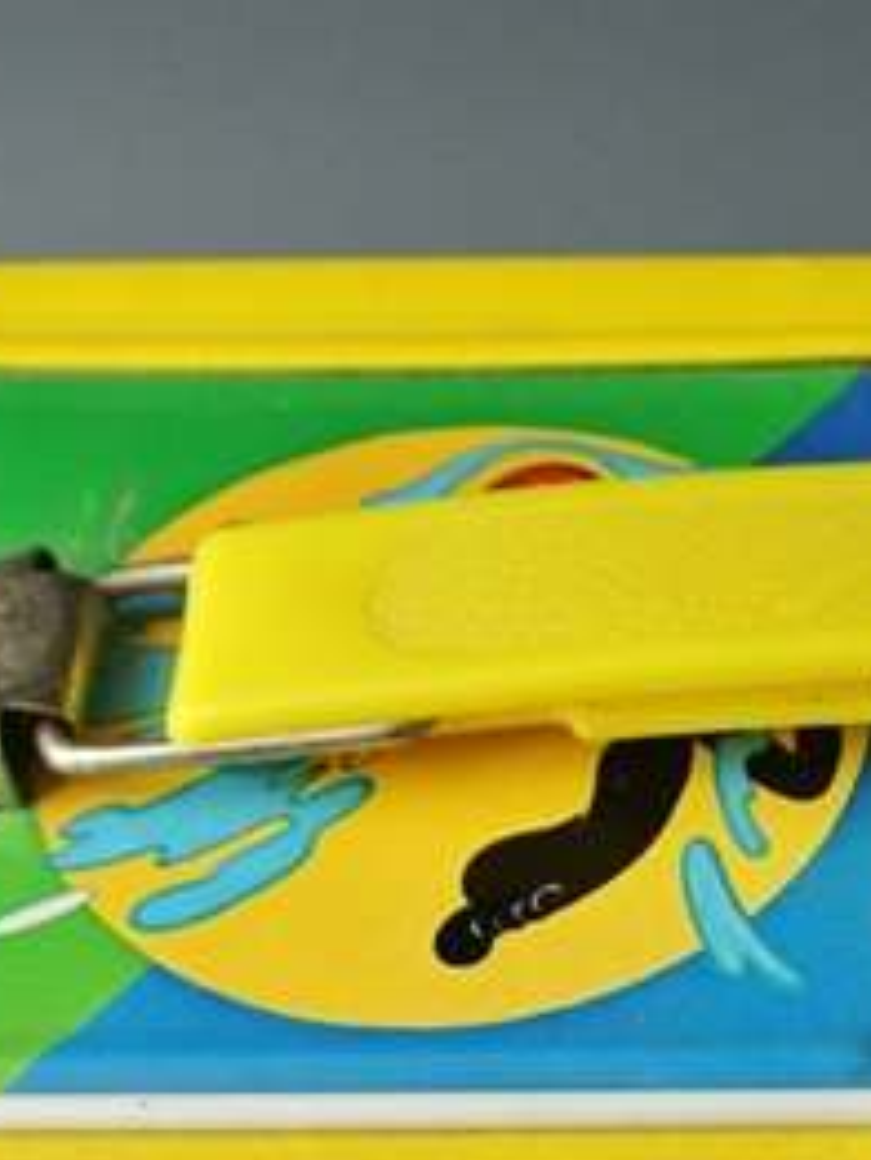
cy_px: 1229
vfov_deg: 16.3
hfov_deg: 12.2
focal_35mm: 118
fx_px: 3956
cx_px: 1089
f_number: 3.8
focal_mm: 12.2
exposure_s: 1/100
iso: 400
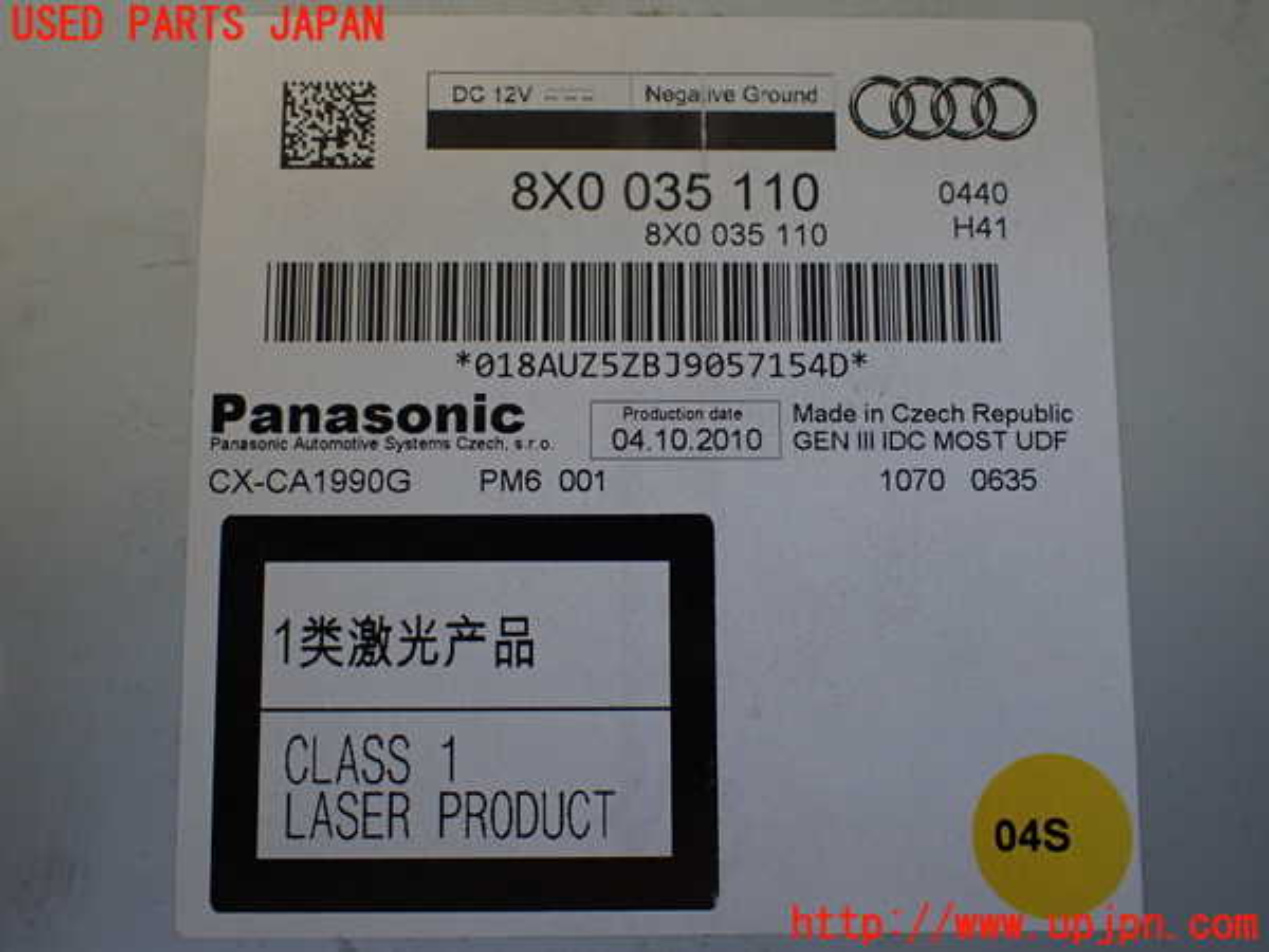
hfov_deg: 60.0
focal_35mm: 30
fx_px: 1100
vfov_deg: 46.8
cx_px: 634
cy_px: 476
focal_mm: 5.4
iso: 250
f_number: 2.3
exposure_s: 1/125
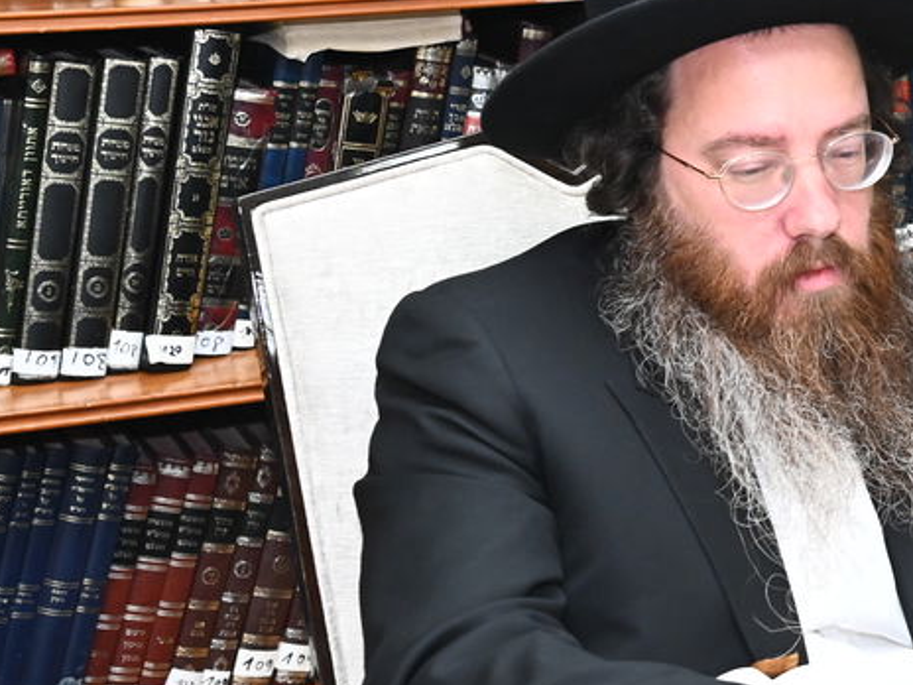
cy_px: 132
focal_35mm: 116
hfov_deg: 16.0
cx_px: 1210
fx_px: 3060
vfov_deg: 12.7
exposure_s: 1/160
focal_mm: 40
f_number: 5.6
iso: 2000
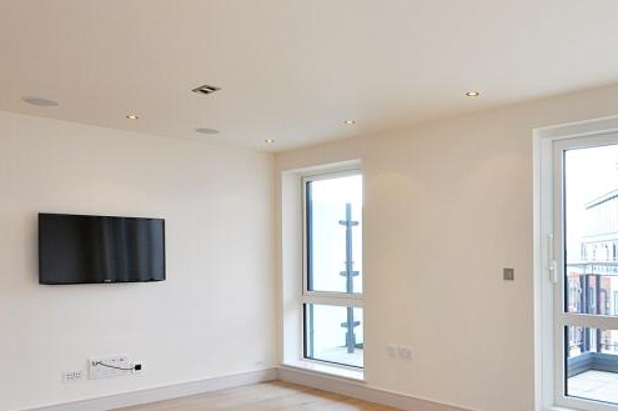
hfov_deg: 58.6
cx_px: 426
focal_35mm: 31
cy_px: 265
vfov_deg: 41.8
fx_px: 532
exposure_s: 1/15
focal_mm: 10
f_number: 10
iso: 320
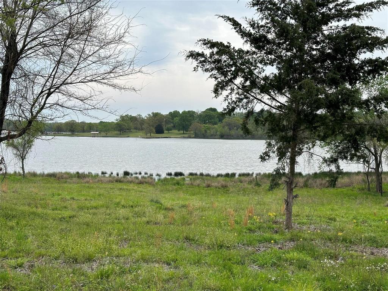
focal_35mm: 48
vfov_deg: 30.3
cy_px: 146
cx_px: 194
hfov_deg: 39.7
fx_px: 538
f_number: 1.78
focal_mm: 6.86
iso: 64
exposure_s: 1/4016
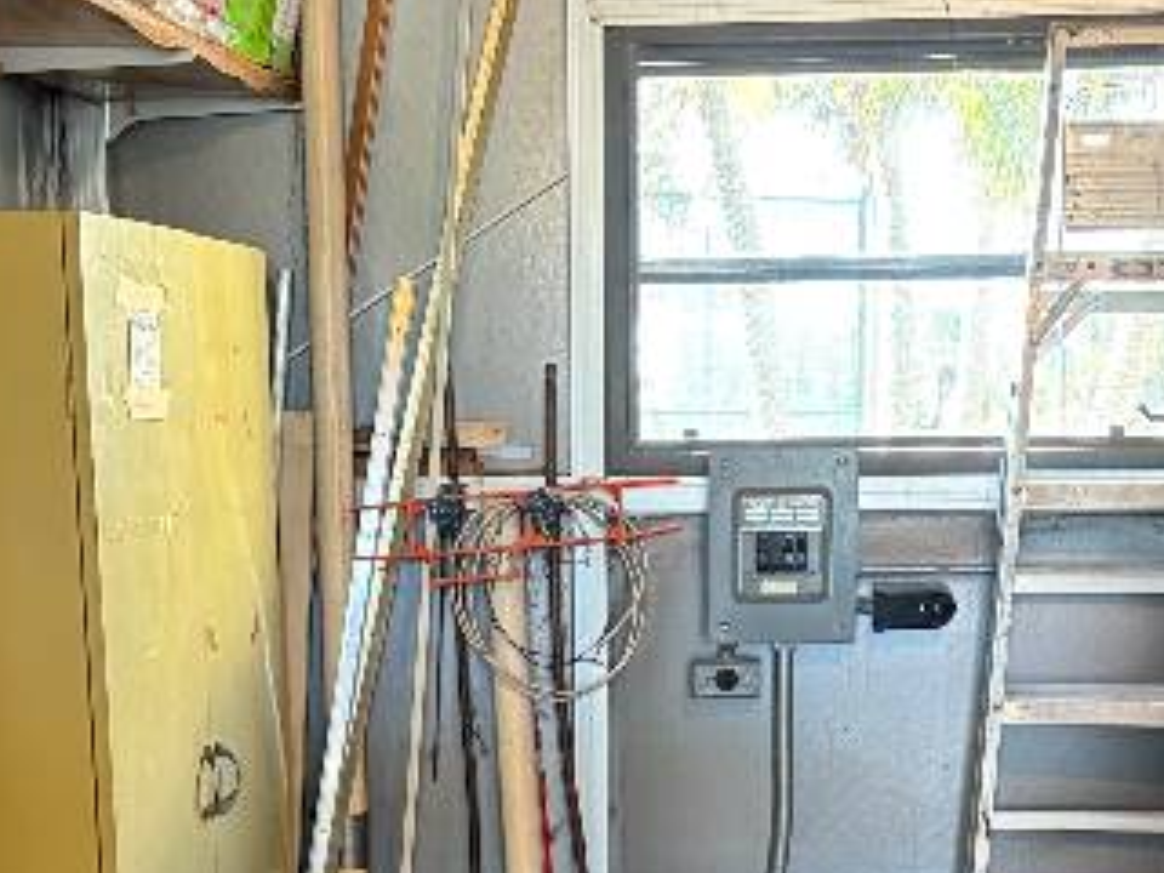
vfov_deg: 20.6
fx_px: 2320
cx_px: 575
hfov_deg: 28.2
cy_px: 889
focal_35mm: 69
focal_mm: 5.96
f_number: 1.6
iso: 400
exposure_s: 1/40
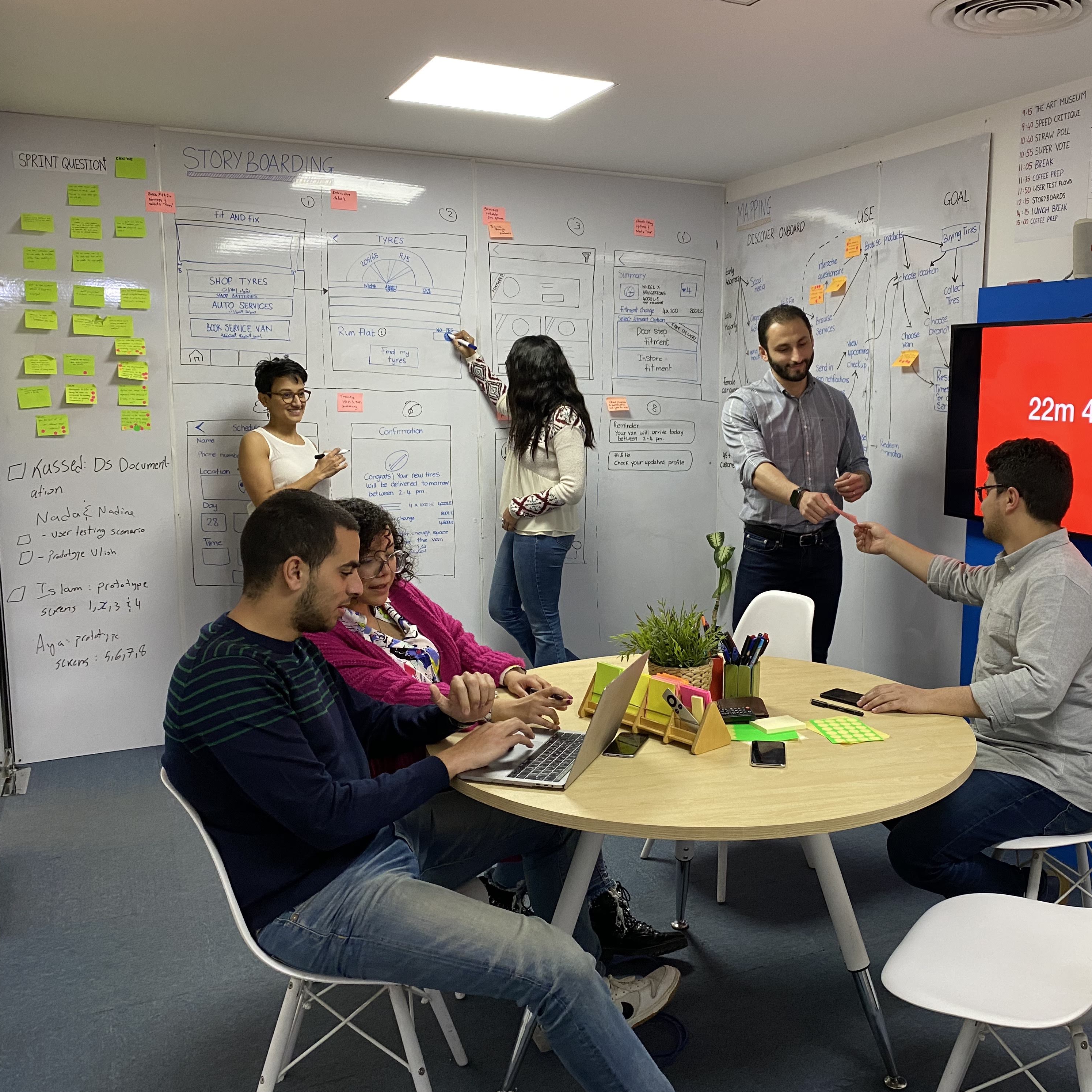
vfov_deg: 52.5
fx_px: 1106
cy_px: 545
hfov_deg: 51.9
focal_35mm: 31
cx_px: 693
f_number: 1.8
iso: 200
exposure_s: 1/50
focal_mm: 4.25
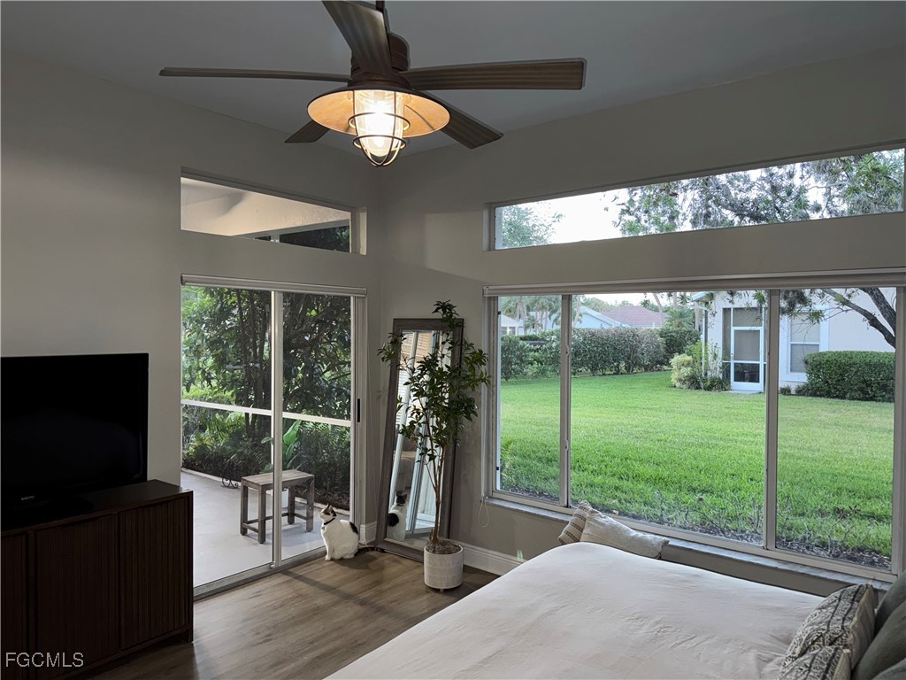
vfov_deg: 56.8
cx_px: 453
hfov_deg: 71.6
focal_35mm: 24
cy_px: 340
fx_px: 628
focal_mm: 6.76
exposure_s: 1/15
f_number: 1.78
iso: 125
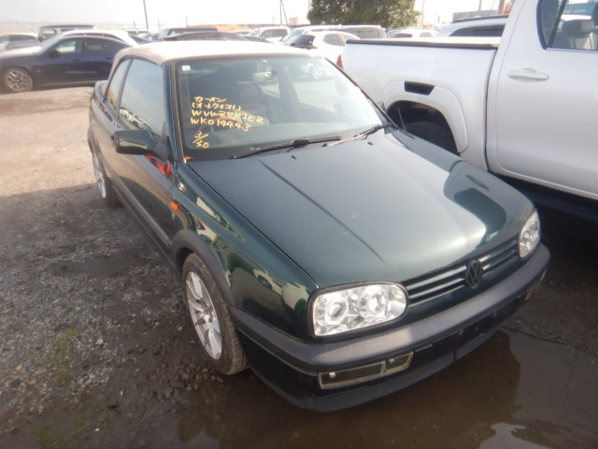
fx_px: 415
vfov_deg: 56.8
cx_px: 299
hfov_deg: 71.6
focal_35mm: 24
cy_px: 224
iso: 125
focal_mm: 4.3
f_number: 2.8
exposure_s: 1/160
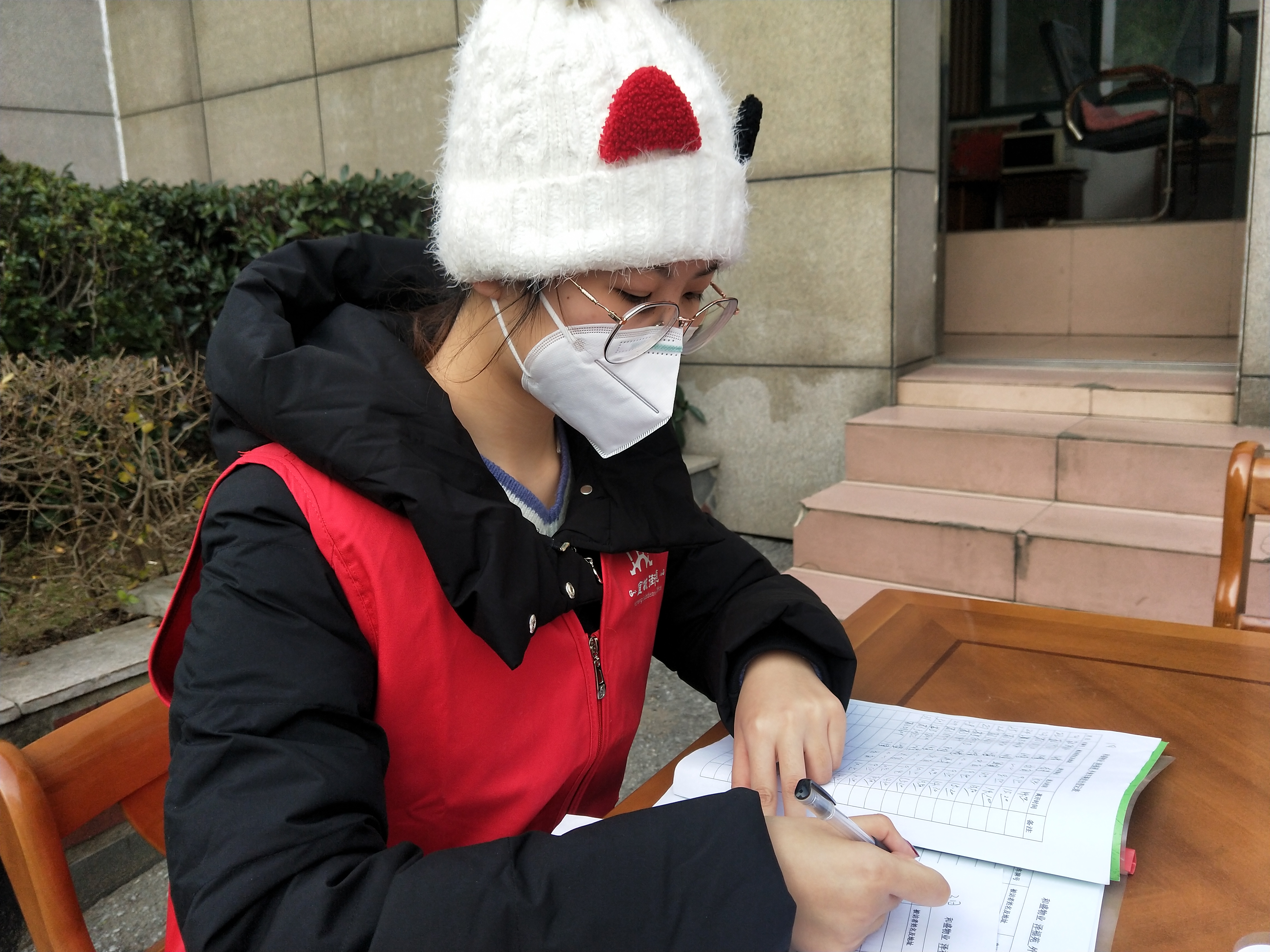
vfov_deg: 54.9
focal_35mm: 25
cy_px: 476
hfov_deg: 69.4
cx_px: 635
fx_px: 917
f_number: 1.7
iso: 50
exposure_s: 1/610
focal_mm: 4.27
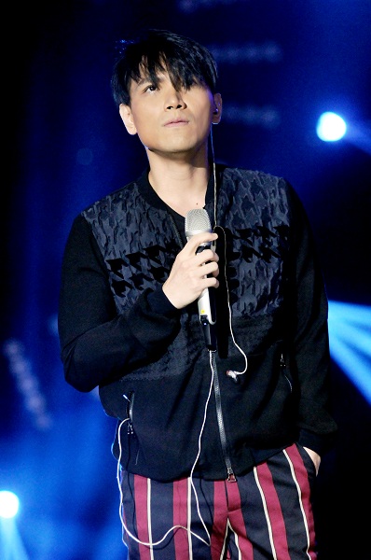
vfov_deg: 8.9
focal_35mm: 232
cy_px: 280
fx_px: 3606
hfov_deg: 5.9
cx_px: 186
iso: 1250
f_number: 2.8
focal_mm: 155
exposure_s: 1/250
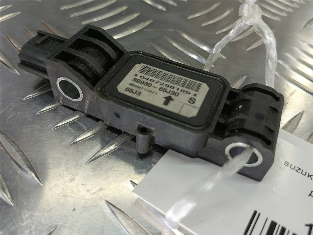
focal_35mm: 27
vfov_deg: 51.4
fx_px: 244
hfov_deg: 65.3
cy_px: 118
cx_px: 156
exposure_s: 1/50
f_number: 1.6
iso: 80
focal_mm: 4.11
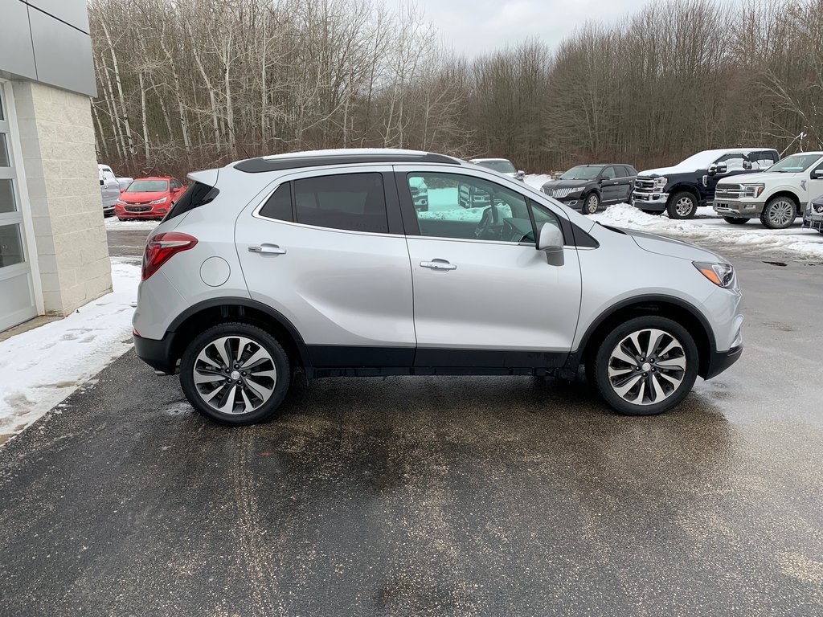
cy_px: 308
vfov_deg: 53.1
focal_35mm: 26
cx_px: 412
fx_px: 618
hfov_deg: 67.3
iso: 25
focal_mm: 4.25
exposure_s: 1/465
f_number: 1.8
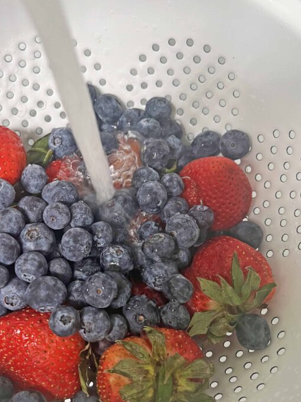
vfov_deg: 47.7
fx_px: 452
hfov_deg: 36.5
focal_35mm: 39
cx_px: 105
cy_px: 229
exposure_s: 1/81
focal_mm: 5.7
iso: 125
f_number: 1.5
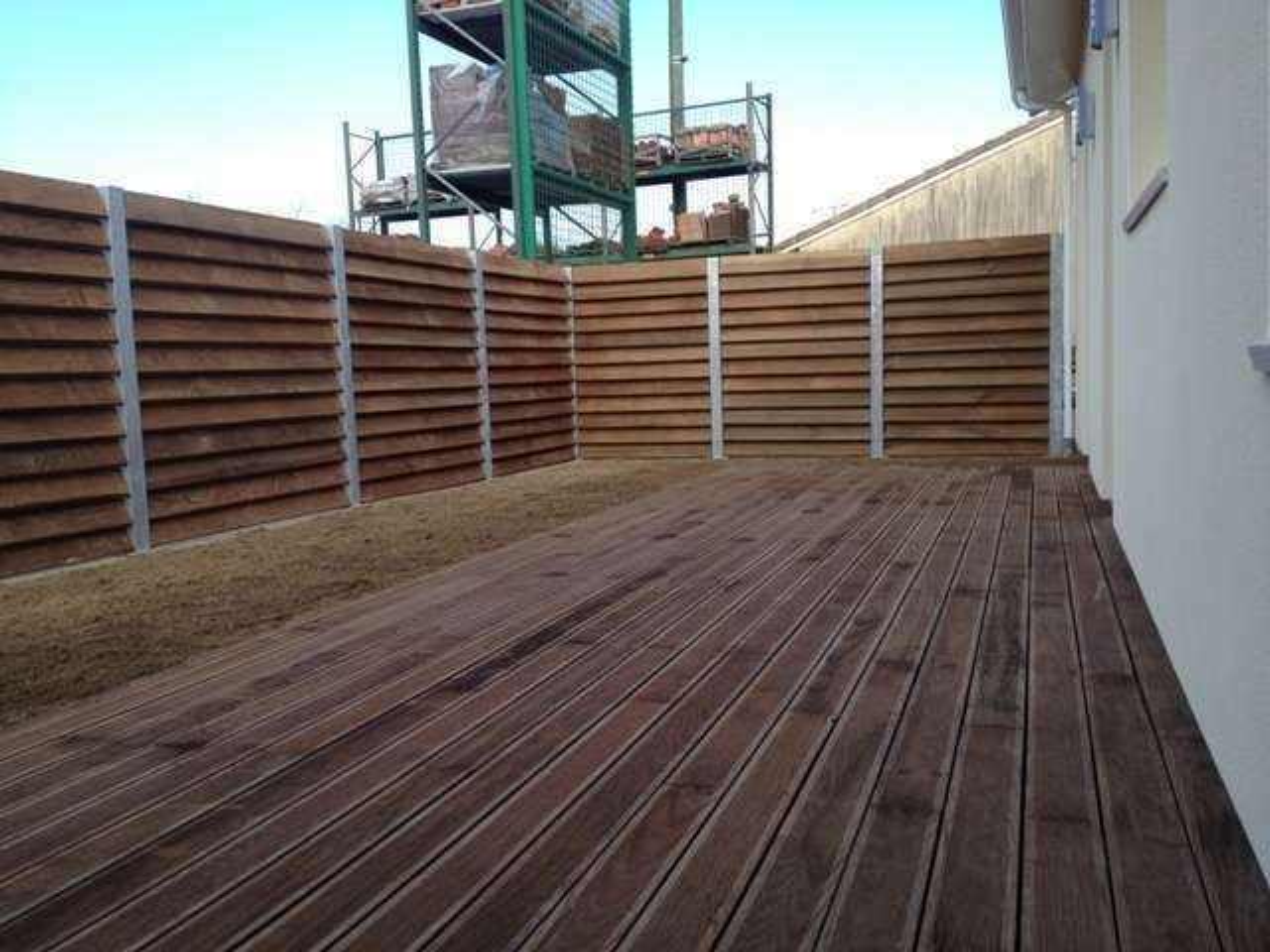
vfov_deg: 40.7
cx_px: 635
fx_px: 1284
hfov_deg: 52.6
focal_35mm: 35
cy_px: 476
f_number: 2.4
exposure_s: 1/403
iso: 50
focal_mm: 4.28
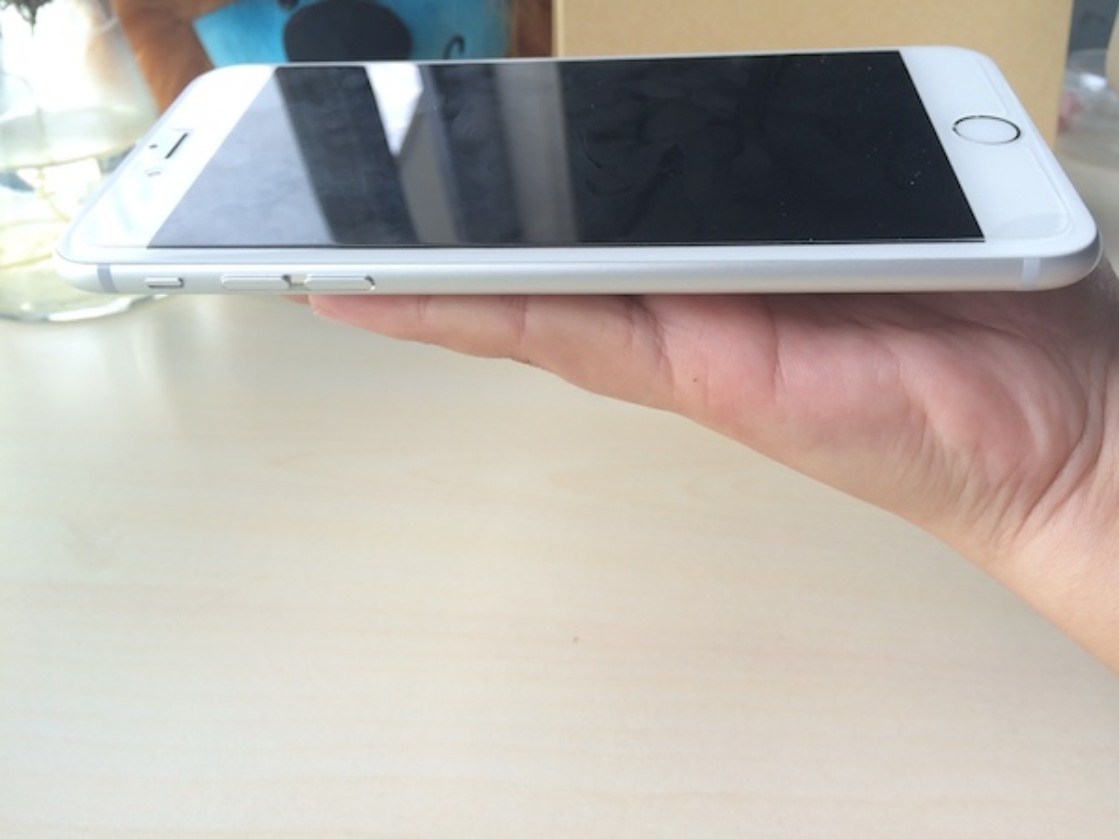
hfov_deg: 61.7
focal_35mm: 29
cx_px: 560
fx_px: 937
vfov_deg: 48.2
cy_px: 420
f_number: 2.2
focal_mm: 4.15
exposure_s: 1/126
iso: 32
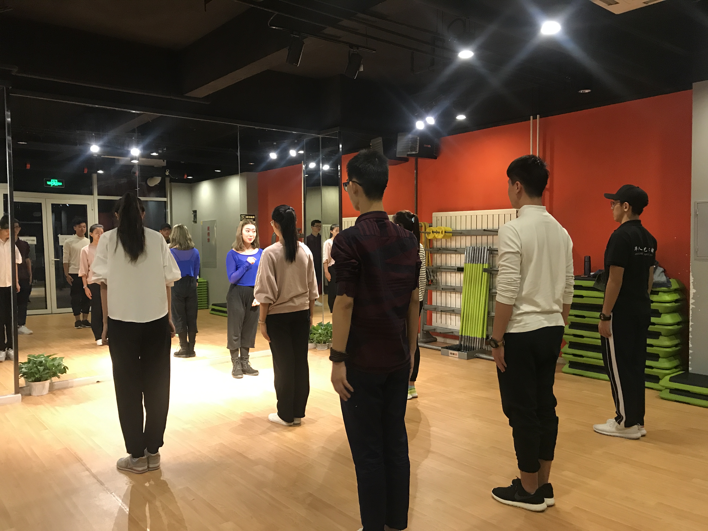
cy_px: 266
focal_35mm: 28
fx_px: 573
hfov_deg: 63.4
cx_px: 354
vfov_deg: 49.7
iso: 100
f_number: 1.8
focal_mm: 3.99
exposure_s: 1/17
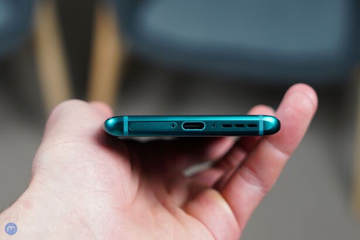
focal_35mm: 47
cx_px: 180
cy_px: 120
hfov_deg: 41.9
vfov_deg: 28.6
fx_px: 470
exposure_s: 1/160
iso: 800
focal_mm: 47
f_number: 4
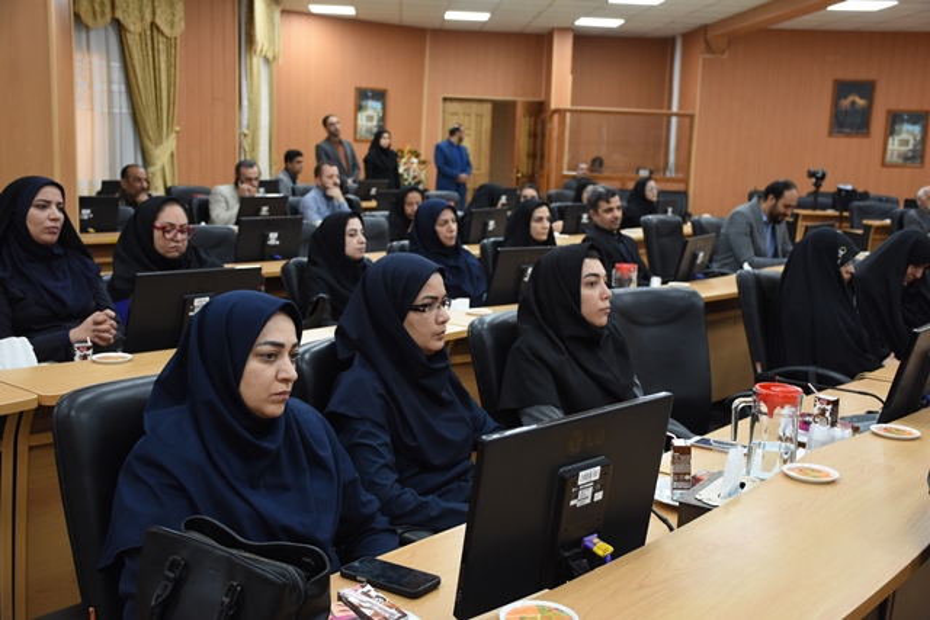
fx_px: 1046
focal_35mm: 40
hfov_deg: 47.9
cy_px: 310
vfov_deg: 33.0
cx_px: 465
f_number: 4
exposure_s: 1/125
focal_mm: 27
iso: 1000
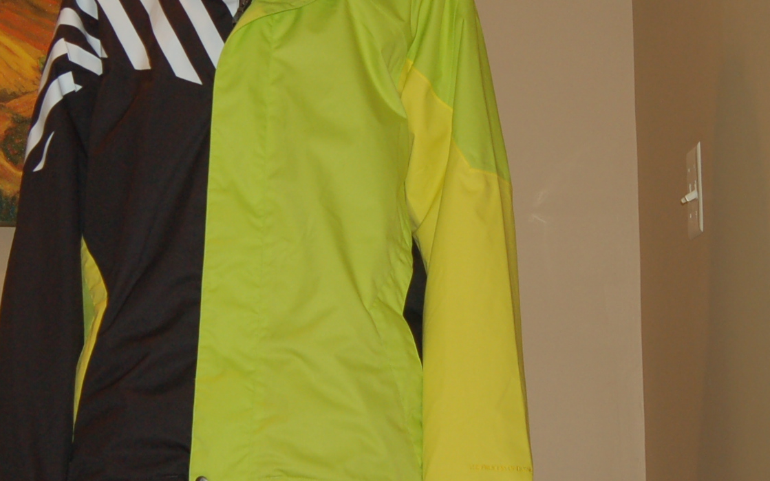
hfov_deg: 18.1
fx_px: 2413
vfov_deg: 11.4
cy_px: 116
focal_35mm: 115
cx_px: 390
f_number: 4.2
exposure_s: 1/60
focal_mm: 28
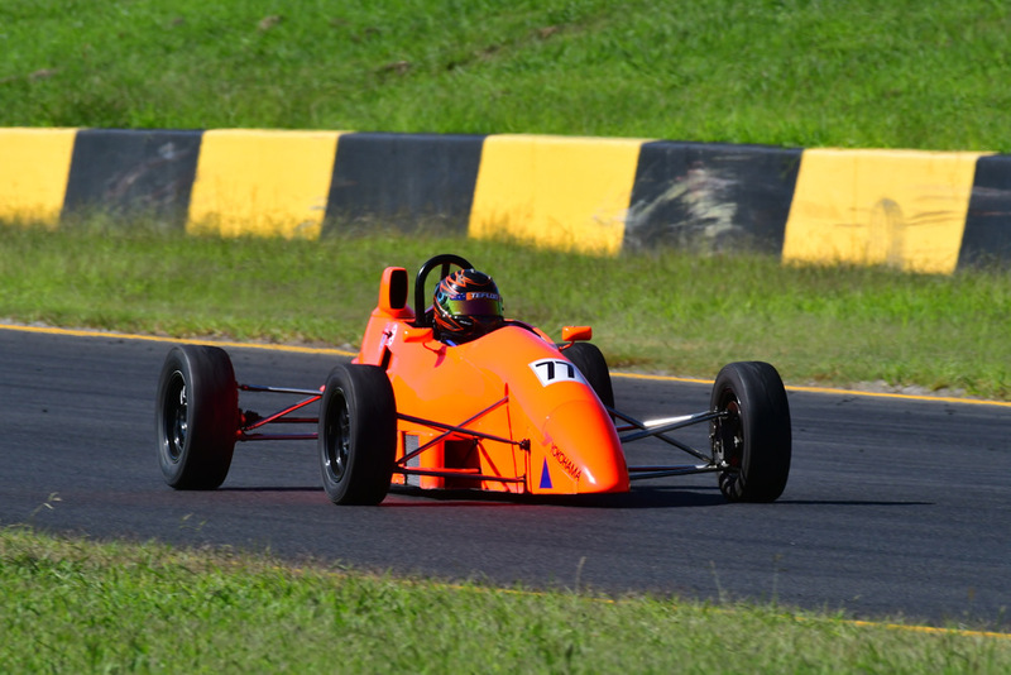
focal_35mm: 750
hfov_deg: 2.7
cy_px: 338
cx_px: 506
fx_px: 21069
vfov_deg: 1.8
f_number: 13
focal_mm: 500
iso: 500
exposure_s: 1/640
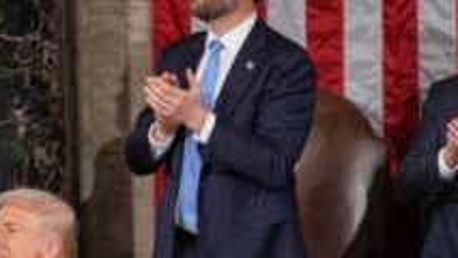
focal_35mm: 619
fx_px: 7520
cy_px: 198
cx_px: 170
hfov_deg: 3.5
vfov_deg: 2.0
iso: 640
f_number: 2.8
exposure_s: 1/250
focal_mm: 300
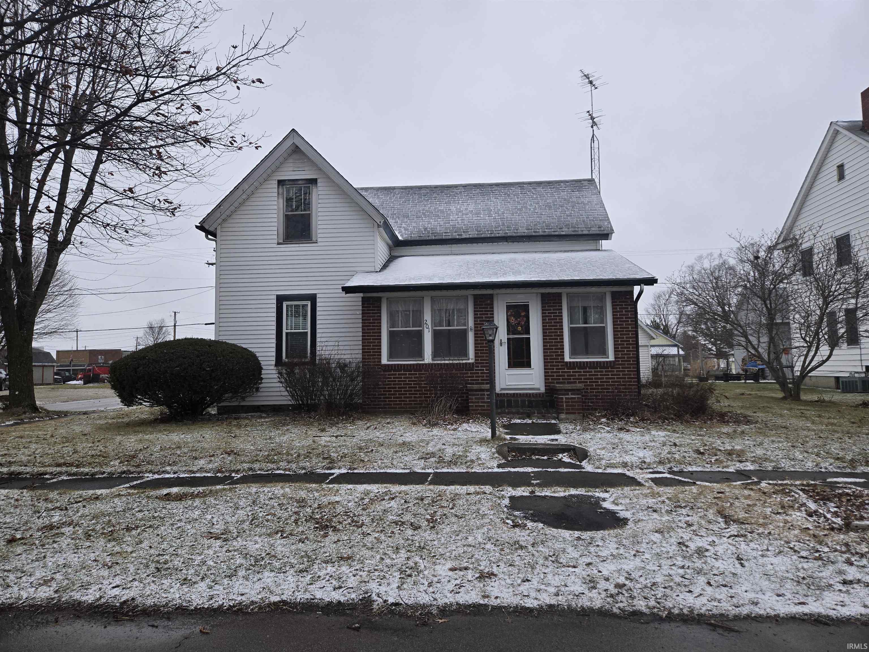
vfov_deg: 58.9
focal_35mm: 23
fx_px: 577
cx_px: 434
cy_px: 326
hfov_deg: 73.9
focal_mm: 5.4
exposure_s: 1/414
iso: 25
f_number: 1.8
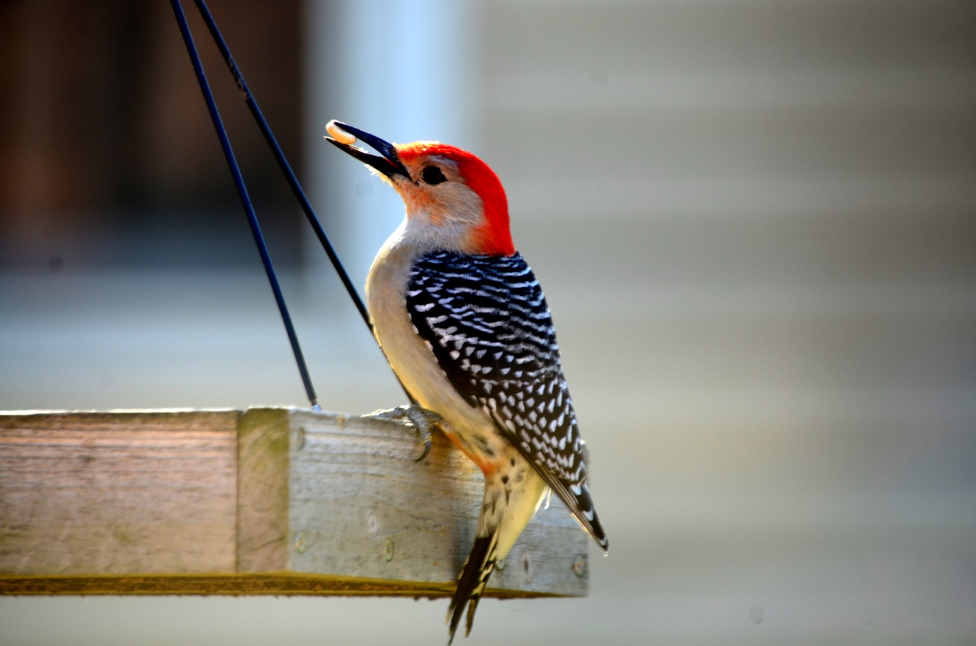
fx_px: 16230
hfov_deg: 3.4
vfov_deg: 2.3
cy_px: 323
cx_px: 488
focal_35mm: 600
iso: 100
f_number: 6.3
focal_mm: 400
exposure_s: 1/40
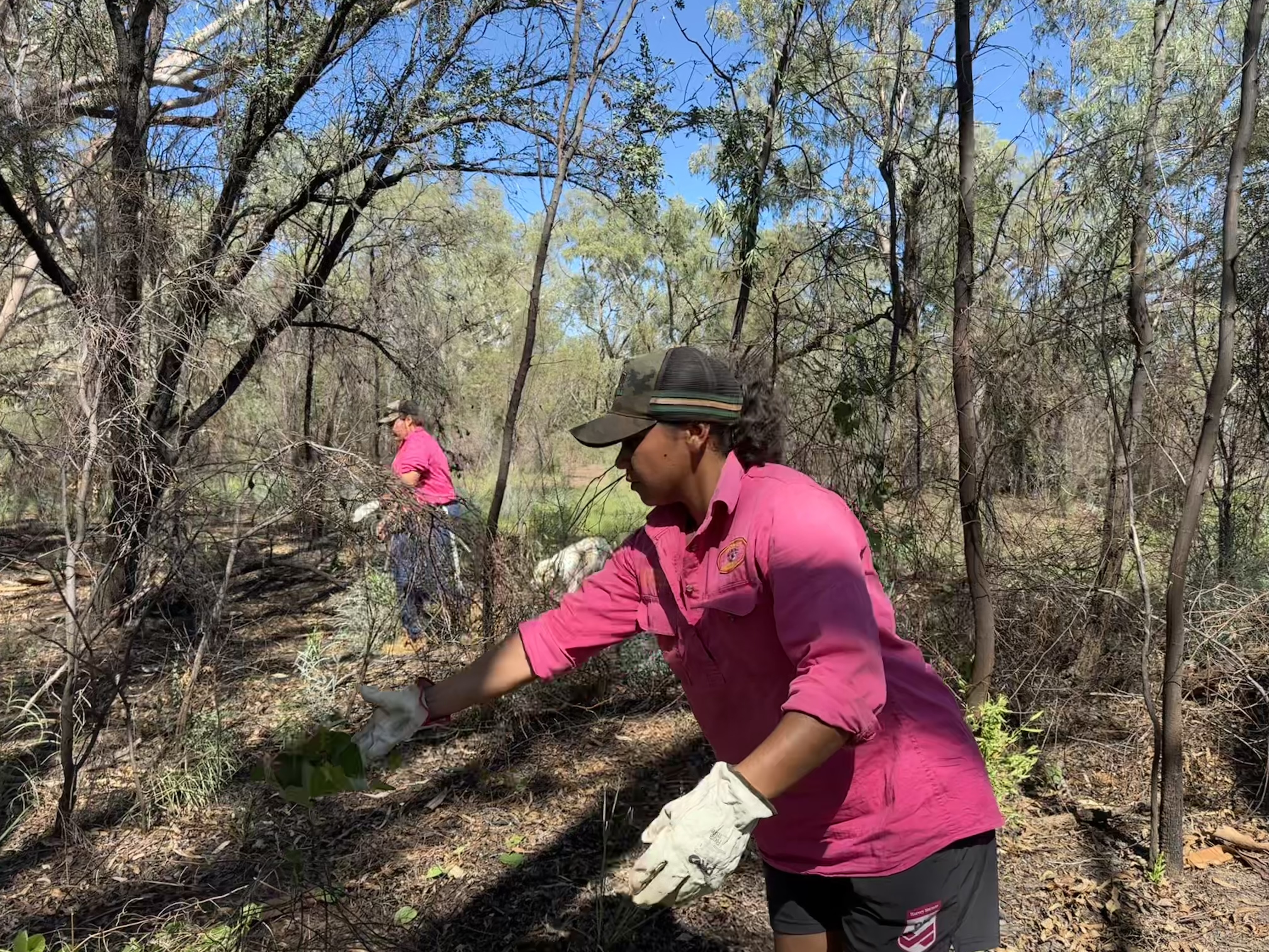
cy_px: 476
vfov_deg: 56.8
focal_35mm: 24
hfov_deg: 71.6
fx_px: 880
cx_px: 634
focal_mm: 6.86
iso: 80
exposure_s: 1/1880
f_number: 1.78
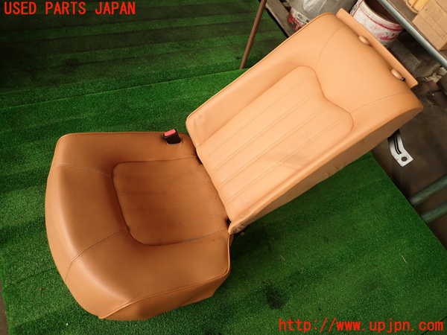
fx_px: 323
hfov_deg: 69.4
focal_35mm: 25
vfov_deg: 54.9
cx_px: 224
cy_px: 168
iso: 160
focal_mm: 4.5
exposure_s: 1/60
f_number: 2
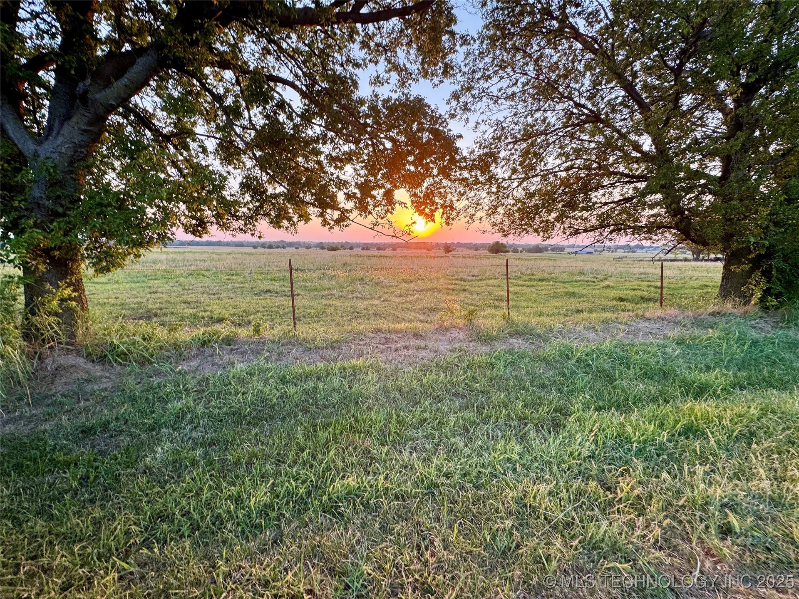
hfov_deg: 102.1
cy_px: 300
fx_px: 323
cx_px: 400
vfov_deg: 85.7
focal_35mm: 14
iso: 40
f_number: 2.2
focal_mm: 2.22
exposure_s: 1/118
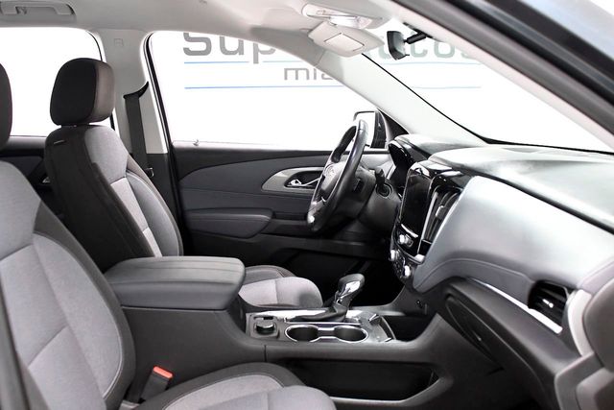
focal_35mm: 36
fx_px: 614
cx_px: 307
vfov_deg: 36.9
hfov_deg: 53.1
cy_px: 205
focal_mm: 24
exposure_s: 1/160
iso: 2500
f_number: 3.5
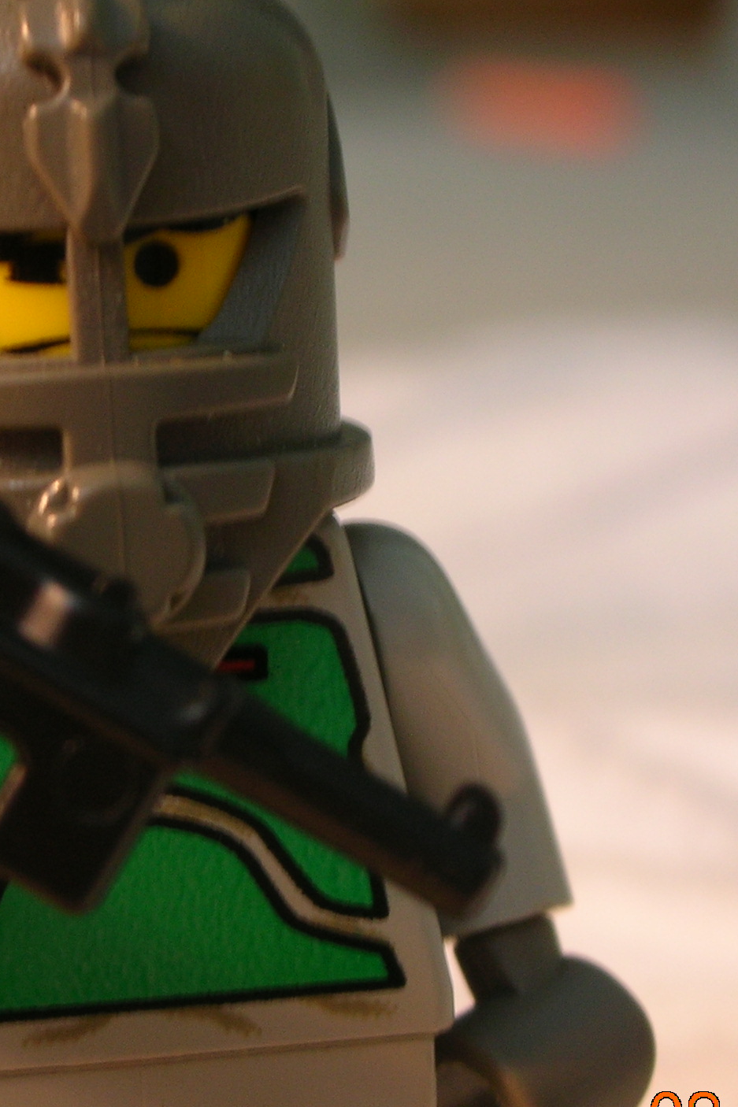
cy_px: 512
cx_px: 145
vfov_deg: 17.5
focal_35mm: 117
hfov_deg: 11.7
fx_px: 3598
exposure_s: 1/7.4
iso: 50
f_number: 4
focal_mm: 10.1
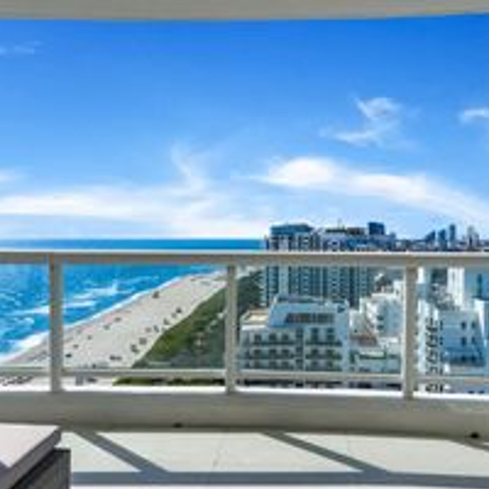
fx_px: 543
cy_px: 231
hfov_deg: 48.4
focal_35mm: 34
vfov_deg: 48.4
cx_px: 254
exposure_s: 1/1250
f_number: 14
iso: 320
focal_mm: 16
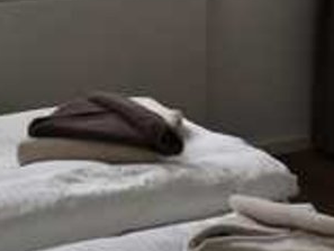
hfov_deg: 17.5
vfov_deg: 13.2
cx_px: 358
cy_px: -68
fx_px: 1052
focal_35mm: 109
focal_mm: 3.95
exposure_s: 1/274
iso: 50
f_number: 1.6
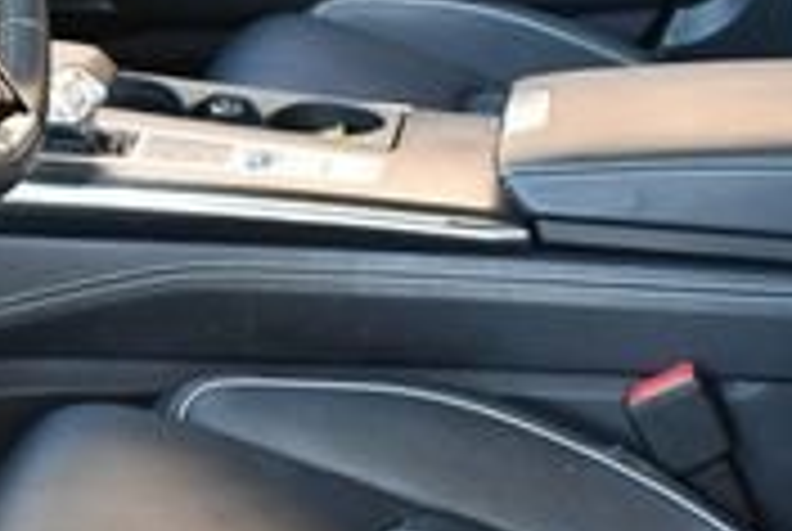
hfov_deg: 15.4
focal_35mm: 131
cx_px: 45
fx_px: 2887
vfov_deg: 10.5
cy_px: 288
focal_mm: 18
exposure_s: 1/125
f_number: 3.5
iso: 1000
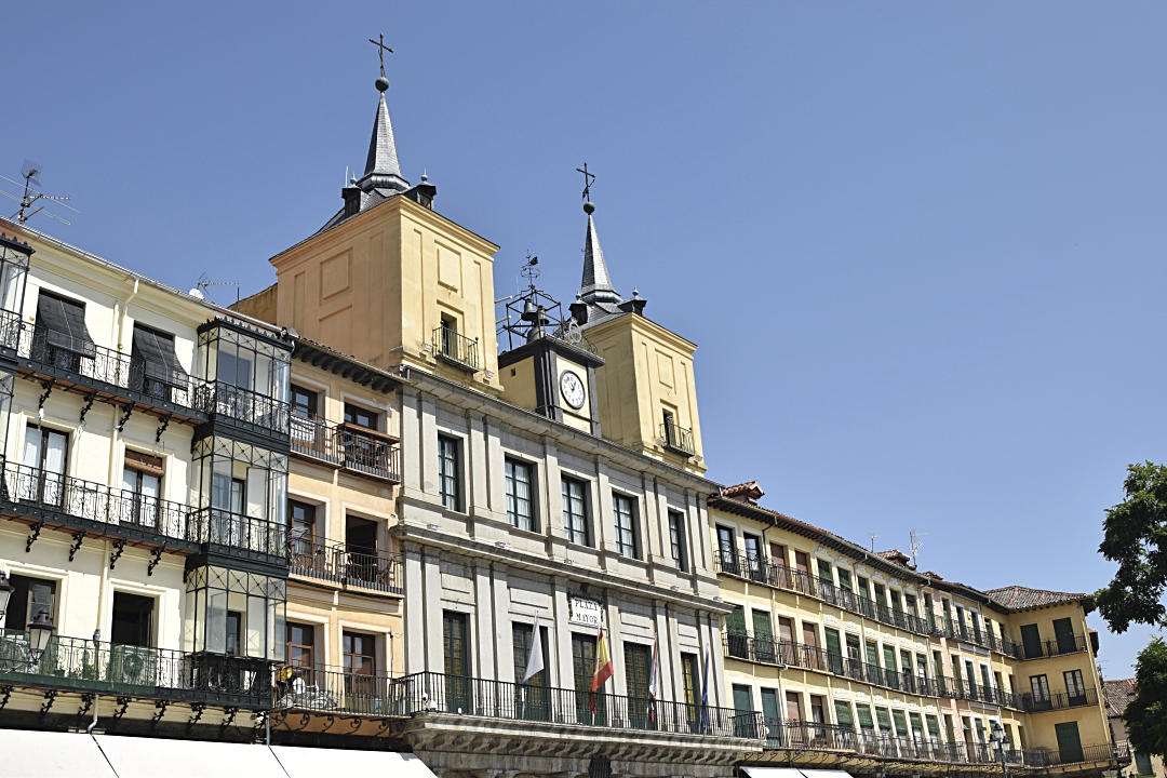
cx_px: 584
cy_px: 389
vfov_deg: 36.9
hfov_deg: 53.1
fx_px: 1167
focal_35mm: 36
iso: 100
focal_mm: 24
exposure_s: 1/1000
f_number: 5
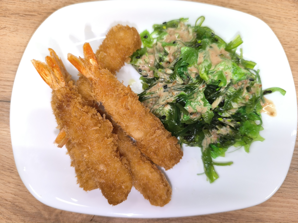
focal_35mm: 23
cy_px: 112
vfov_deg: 58.9
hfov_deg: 73.9
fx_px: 198
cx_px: 149
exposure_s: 1/100
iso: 800
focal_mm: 6.14
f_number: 1.65
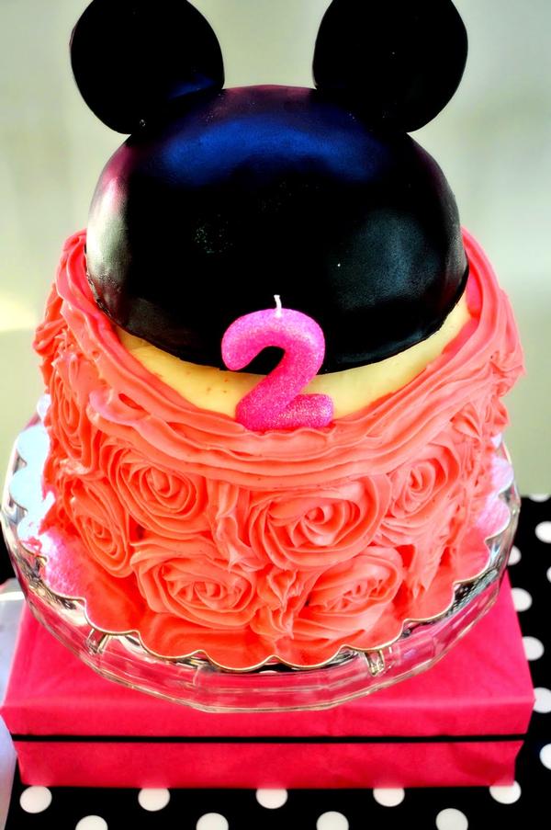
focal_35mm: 48
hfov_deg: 28.0
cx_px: 276
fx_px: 1104
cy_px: 415
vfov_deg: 41.2
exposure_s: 1/60
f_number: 4.8
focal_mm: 32
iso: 560
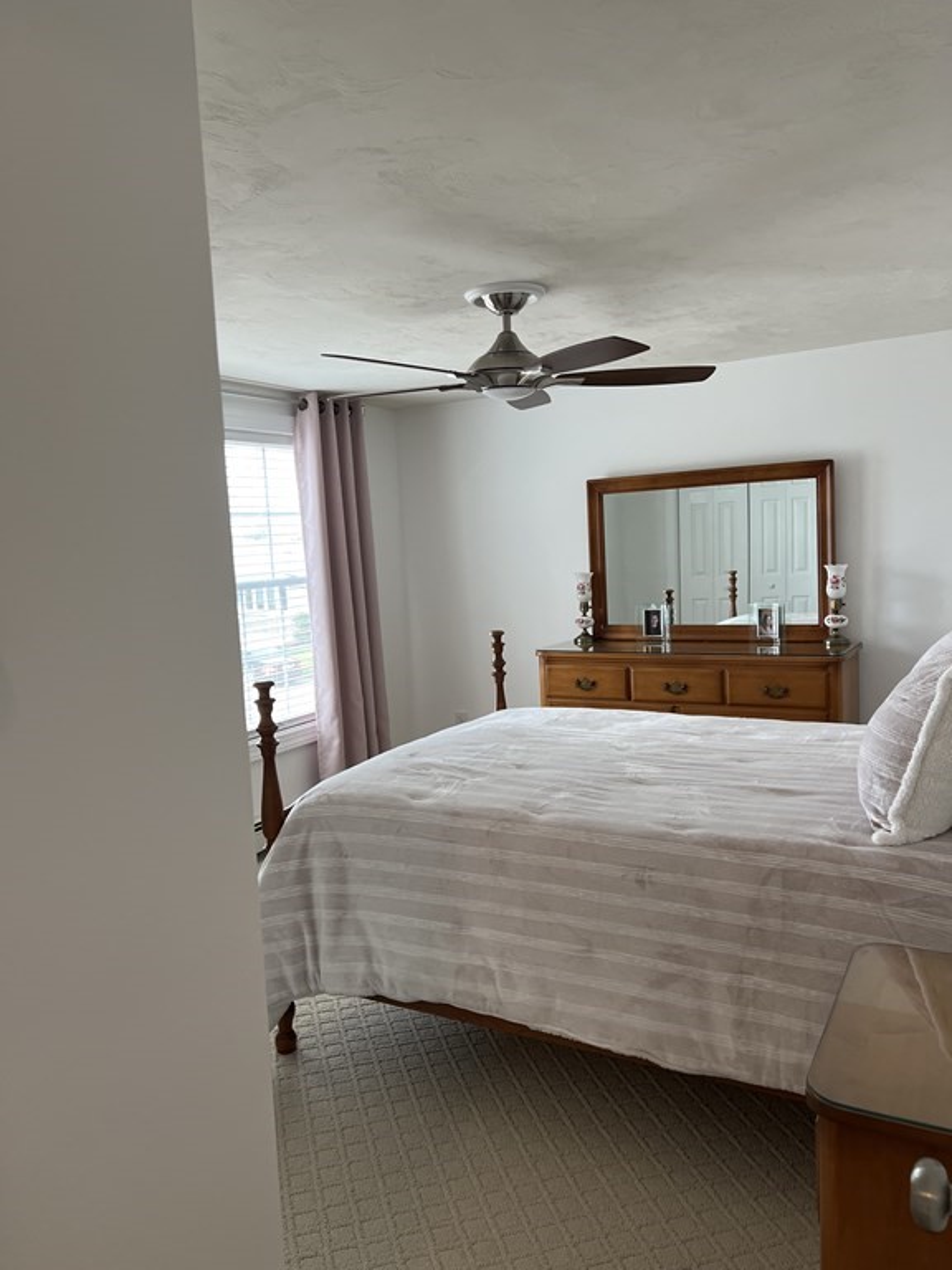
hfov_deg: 53.1
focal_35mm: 26
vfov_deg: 67.3
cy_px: 635
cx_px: 476
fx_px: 953
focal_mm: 5.7
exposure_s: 1/120
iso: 125
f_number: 1.5
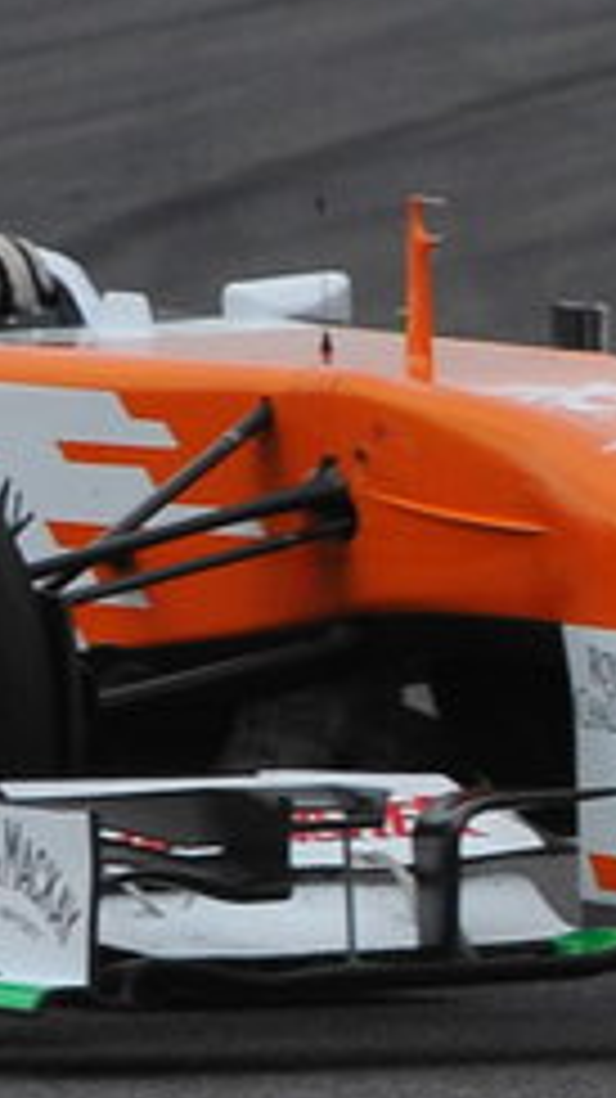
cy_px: -560
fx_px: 52470
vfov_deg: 1.2
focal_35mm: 1804
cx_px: -297
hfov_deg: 0.7
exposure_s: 1/1000
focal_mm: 175
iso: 320
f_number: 7.1
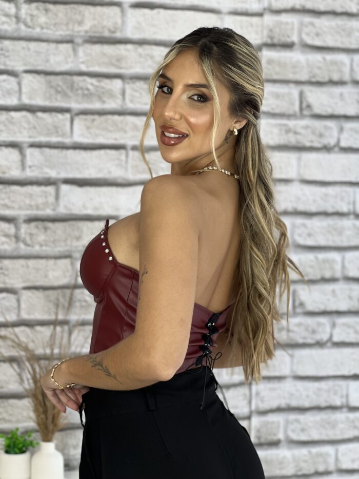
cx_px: 180
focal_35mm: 77
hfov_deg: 19.1
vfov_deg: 25.3
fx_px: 1065
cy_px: 240
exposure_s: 1/120
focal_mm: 9
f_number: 2.8
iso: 100
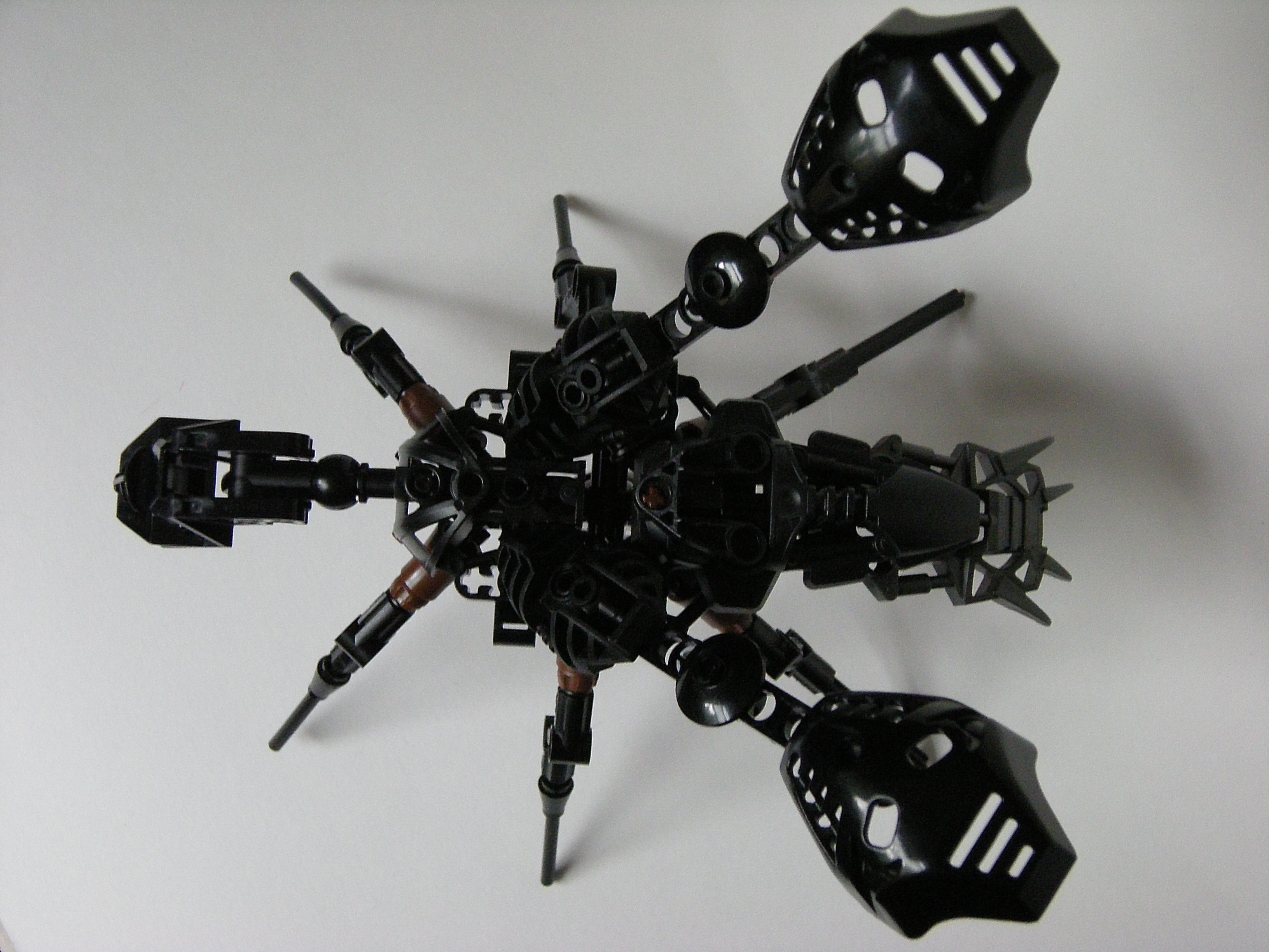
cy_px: 476
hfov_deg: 36.8
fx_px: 1906
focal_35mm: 52
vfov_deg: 28.0
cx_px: 634
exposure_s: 1/16.1
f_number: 3.8
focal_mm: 8.8
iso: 400
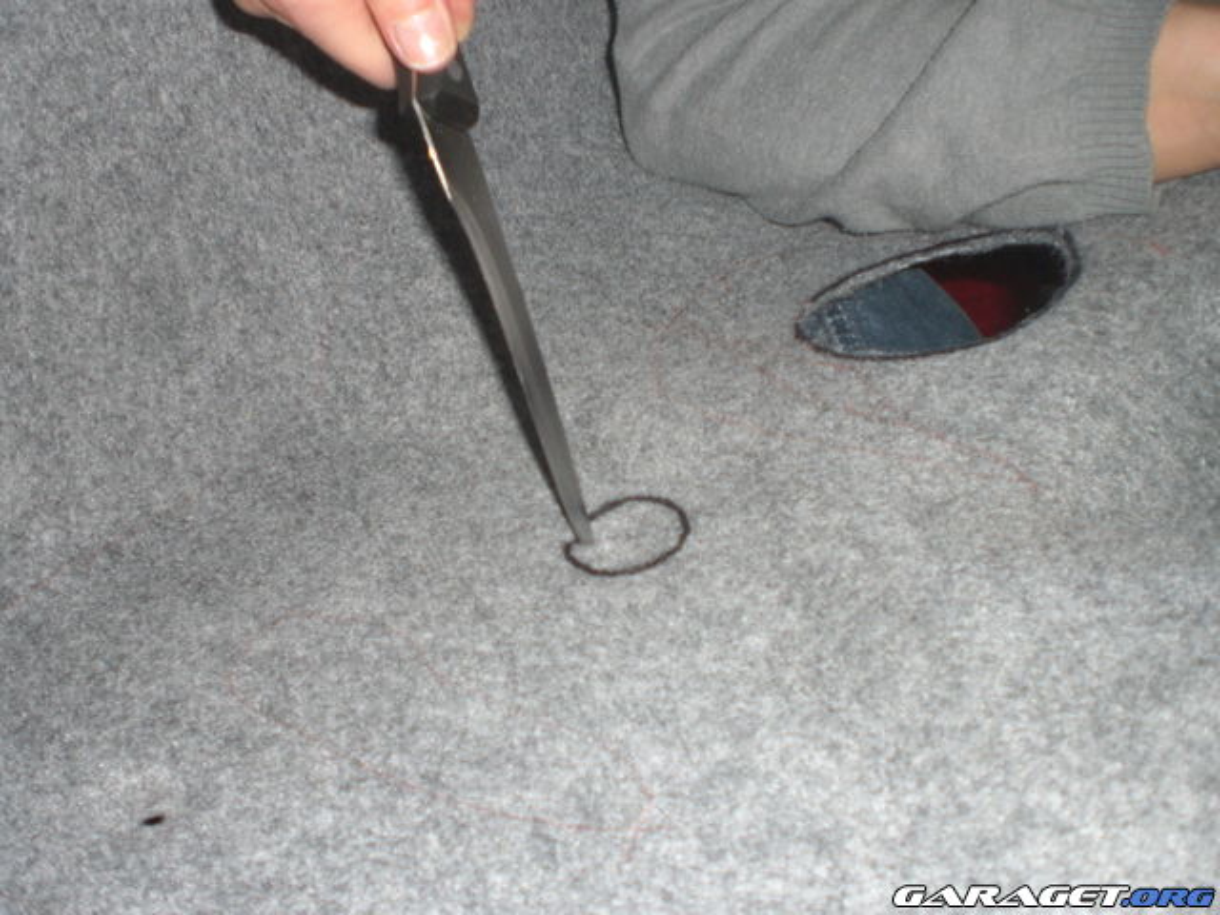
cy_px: 458
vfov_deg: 37.7
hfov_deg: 49.0
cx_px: 610
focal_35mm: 38
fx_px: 1339
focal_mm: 6.3
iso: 200
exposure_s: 1/60
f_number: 3.1
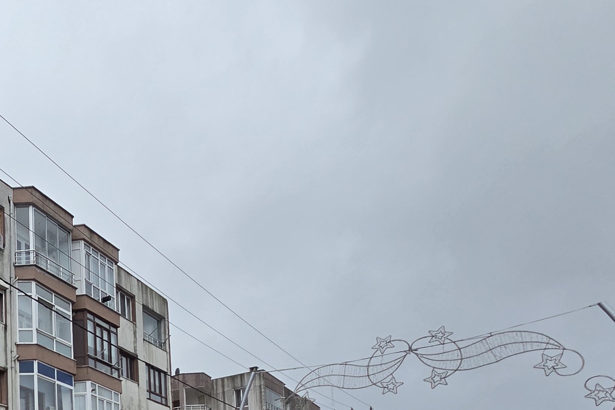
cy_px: 497
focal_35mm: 33
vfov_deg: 32.6
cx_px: -42
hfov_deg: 45.1
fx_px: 564
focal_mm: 2.2
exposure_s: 1/100
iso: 160
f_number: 2.2
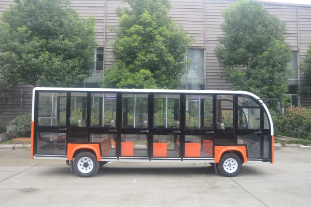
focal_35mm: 27
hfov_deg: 67.4
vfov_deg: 47.9
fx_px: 233
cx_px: 156
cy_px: 104
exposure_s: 1/100
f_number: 5
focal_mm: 18
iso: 400
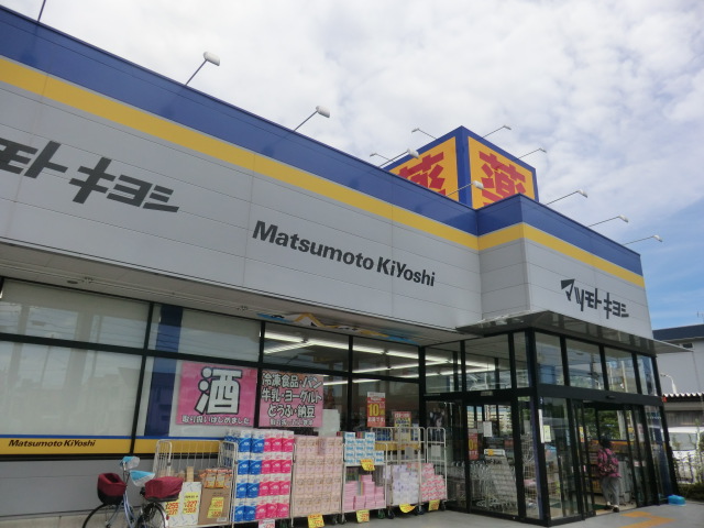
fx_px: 488
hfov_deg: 71.6
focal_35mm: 24
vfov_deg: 56.8
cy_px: 264
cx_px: 352
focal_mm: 4.3
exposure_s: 1/320
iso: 80
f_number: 7.5
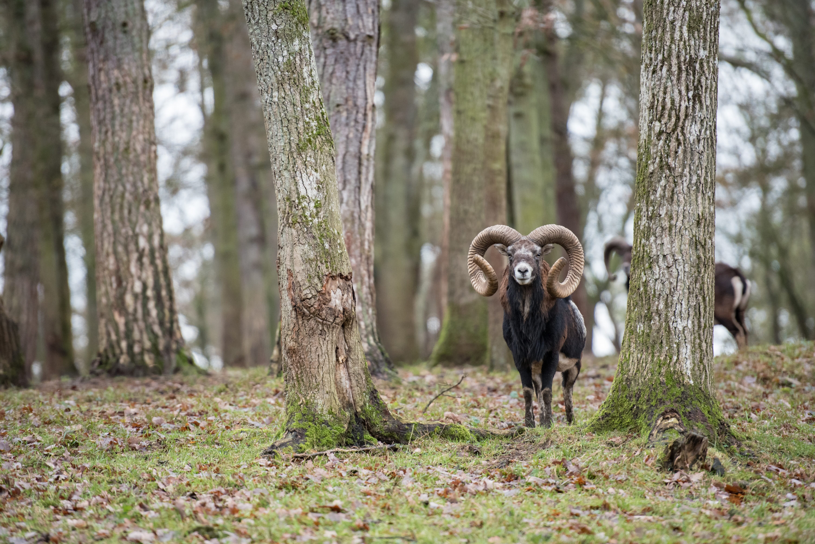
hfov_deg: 10.3
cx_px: 408
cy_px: 272
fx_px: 4529
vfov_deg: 6.9
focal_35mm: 200
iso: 1600
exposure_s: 1/320
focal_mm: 200
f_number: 2.8
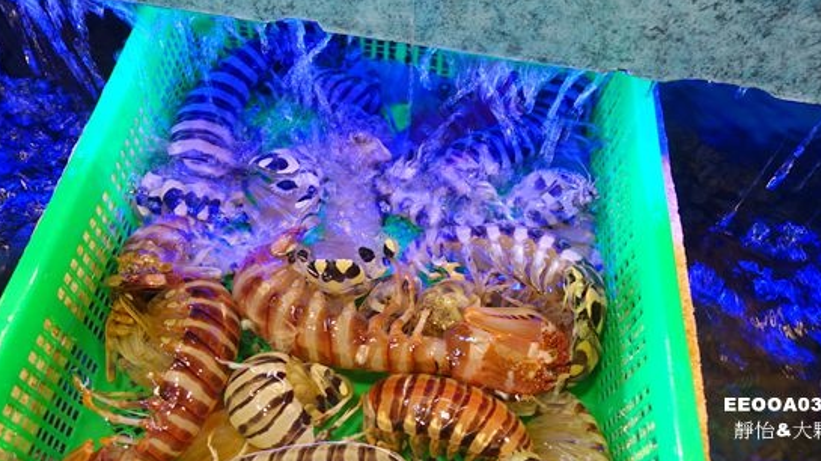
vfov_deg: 38.3
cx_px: 410
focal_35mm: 30
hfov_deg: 64.3
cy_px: 320
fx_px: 653
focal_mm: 8.8
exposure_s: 1/30
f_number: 2
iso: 125
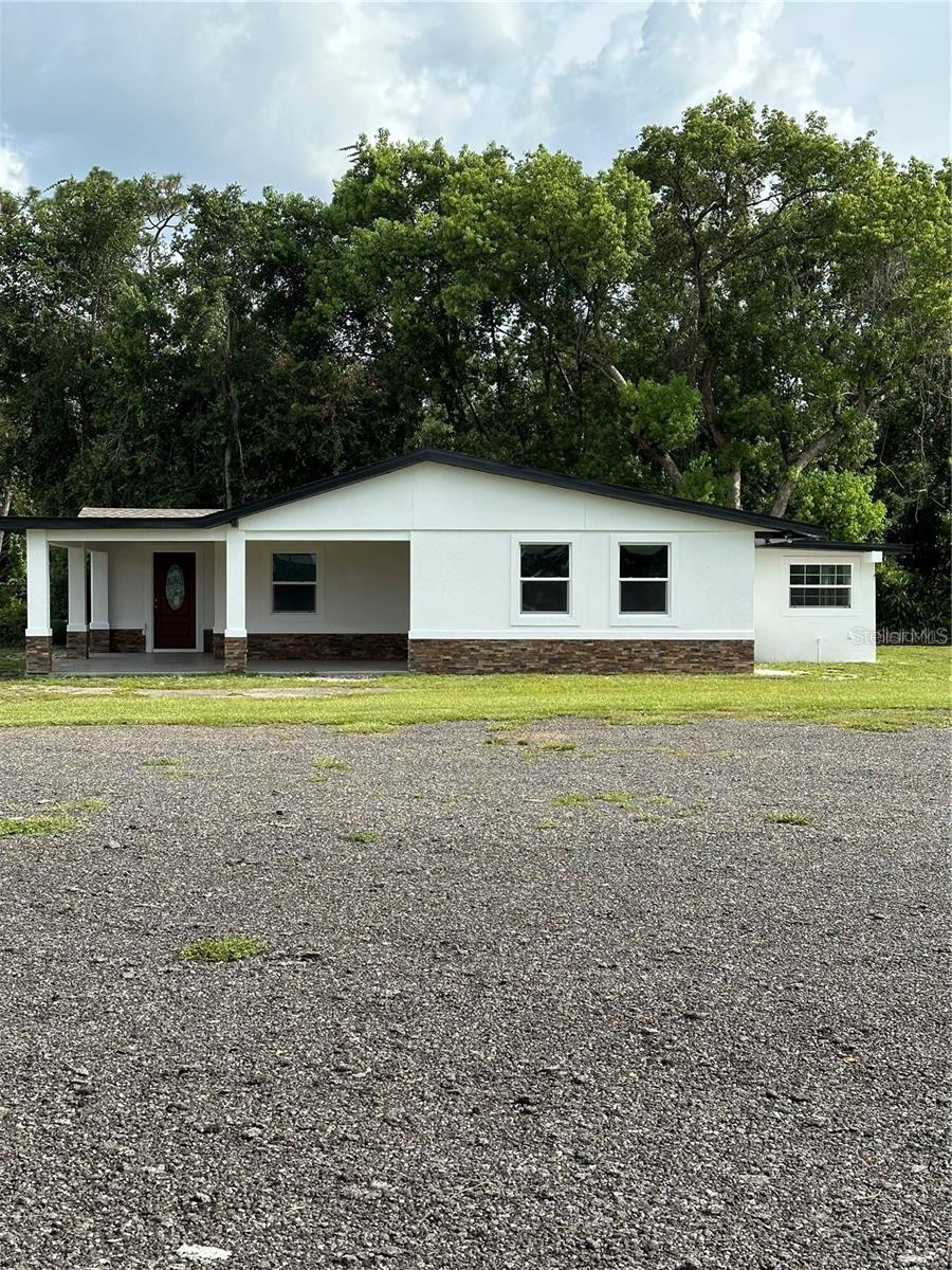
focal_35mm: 48
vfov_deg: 39.7
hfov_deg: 30.3
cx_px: 476
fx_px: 1760
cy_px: 635
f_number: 1.78
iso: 64
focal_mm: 6.86
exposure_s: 1/2597
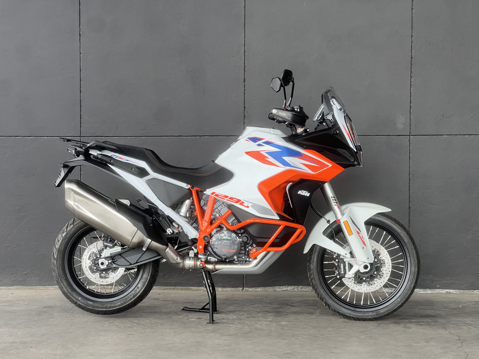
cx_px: 240
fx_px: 1065
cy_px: 180
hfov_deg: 25.3
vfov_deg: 19.1
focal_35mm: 77
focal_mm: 9
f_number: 2.8
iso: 80
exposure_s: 1/99
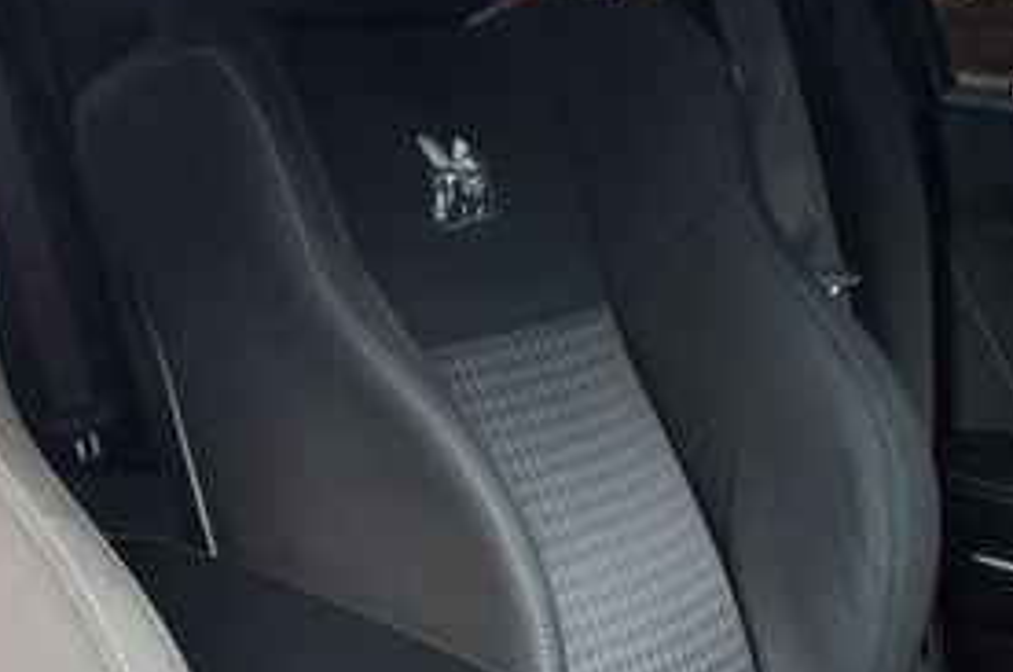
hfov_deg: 26.0
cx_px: -106
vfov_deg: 18.9
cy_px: 319
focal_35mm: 72
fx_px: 2022
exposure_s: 1/125
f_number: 3.8
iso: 1400
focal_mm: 21
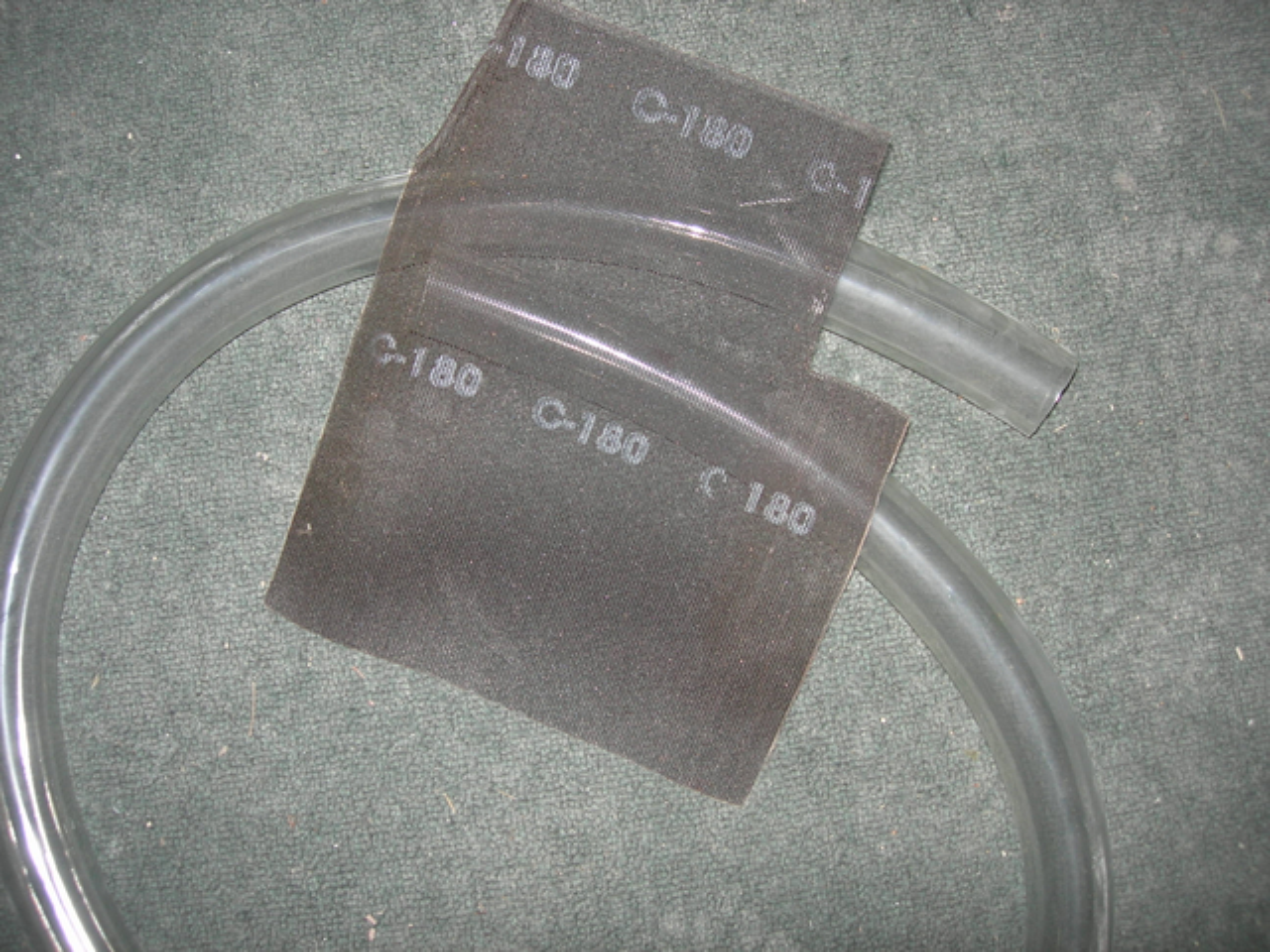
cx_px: 635
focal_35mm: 38
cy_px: 476
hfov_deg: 49.0
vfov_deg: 37.7
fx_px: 1394
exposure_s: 1/60.1
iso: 64
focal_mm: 7.8
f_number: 2.8
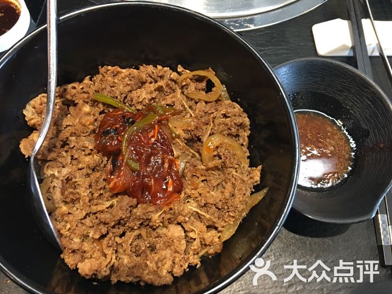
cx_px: 192
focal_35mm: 30
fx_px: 340
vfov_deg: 46.8
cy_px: 150
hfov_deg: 59.9
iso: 100
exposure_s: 1/10
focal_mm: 4.15
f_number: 2.2
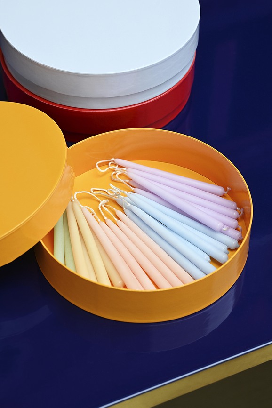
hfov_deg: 16.1
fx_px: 963
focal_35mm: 85
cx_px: 136
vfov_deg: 23.9
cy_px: 204
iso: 400
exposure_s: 1/125
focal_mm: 85
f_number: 5.6
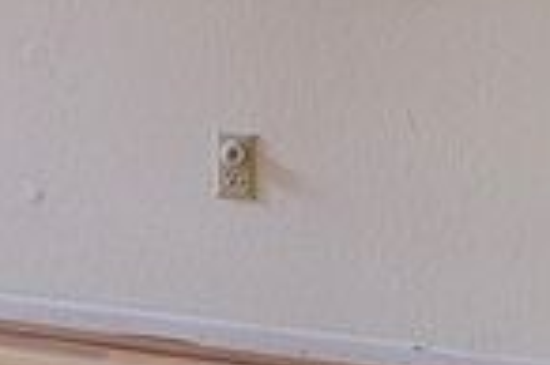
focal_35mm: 110
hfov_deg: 18.5
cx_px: 143
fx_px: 1679
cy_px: 194
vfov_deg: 12.4
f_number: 1.8
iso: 250
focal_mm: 5.4
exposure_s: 1/60
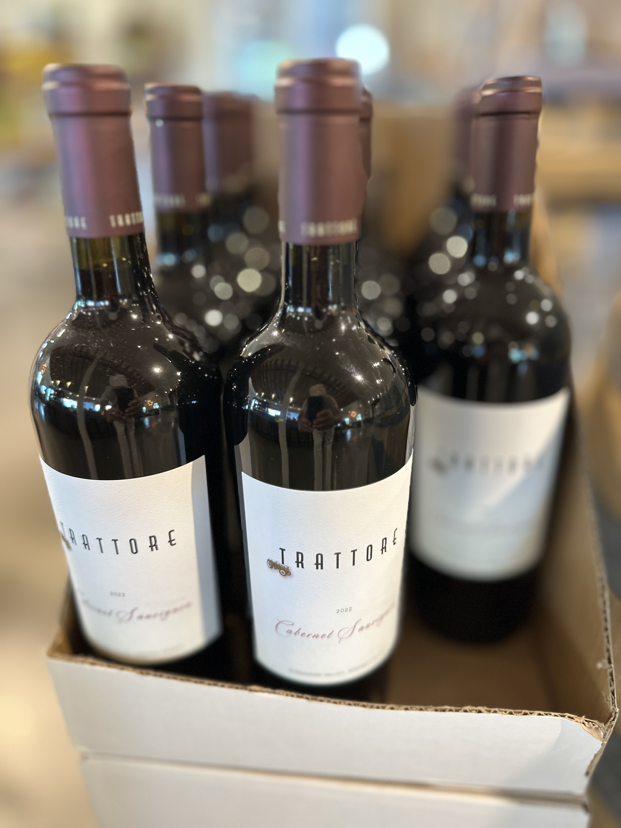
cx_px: 310
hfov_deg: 56.8
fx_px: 574
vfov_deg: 71.6
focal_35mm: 24
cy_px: 414
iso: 250
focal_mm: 6.86
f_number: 1.78
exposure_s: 1/60
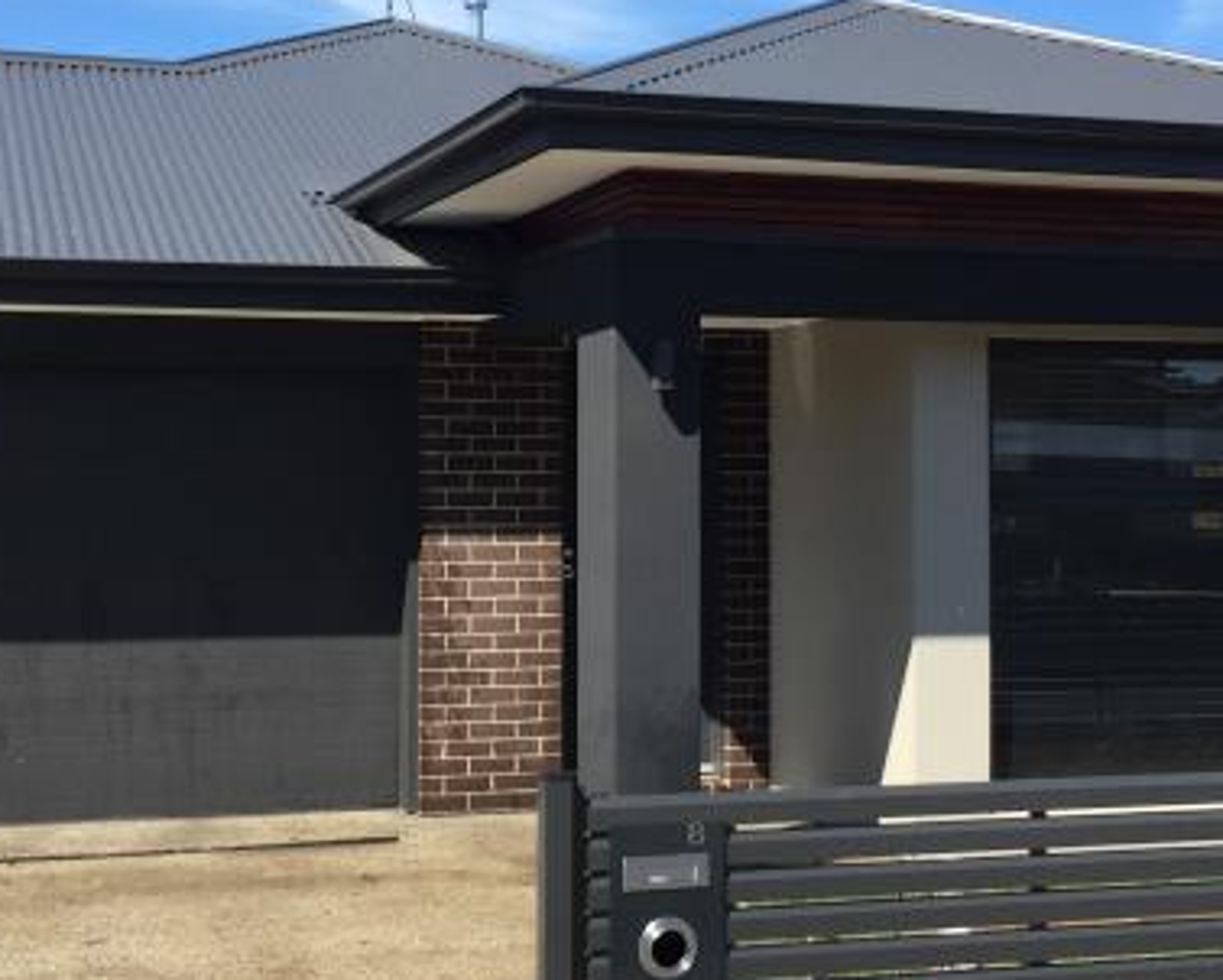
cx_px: 574
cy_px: 438
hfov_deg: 31.4
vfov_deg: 25.4
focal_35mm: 60
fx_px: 2173
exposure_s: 1/1464
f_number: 2.2
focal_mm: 4.15
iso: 32
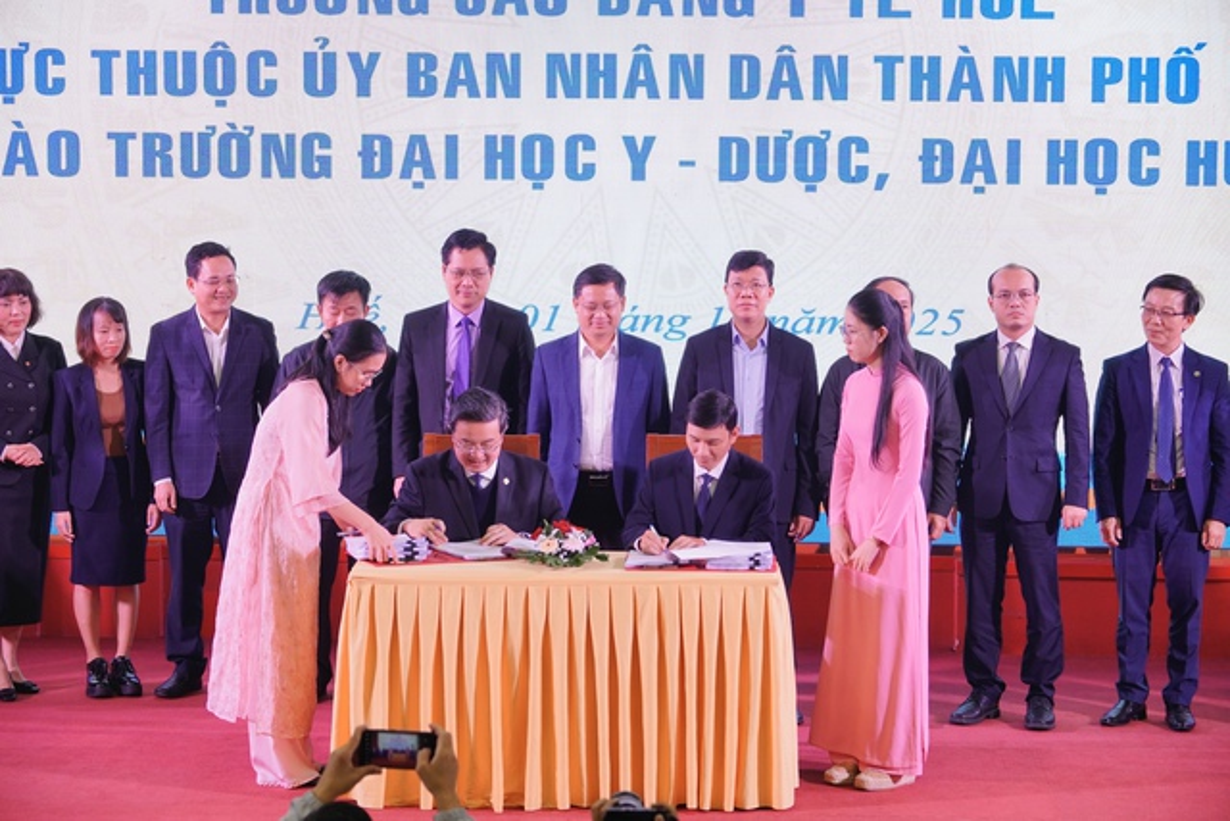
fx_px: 3588
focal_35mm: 105
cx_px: 615
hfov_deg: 19.5
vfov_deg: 13.0
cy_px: 410
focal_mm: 70
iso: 320
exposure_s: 1/60
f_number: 4.5
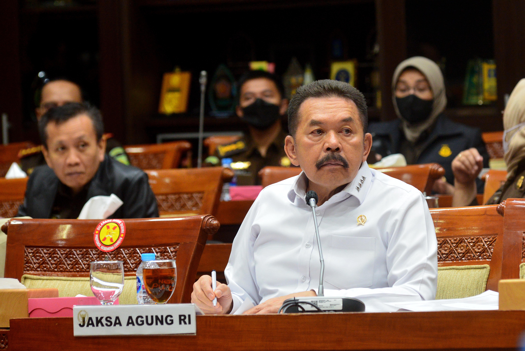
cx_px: 262
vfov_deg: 6.9
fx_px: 2918
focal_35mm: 200
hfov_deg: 10.3
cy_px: 176
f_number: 7.1
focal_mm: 200
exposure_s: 1/125
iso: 2500
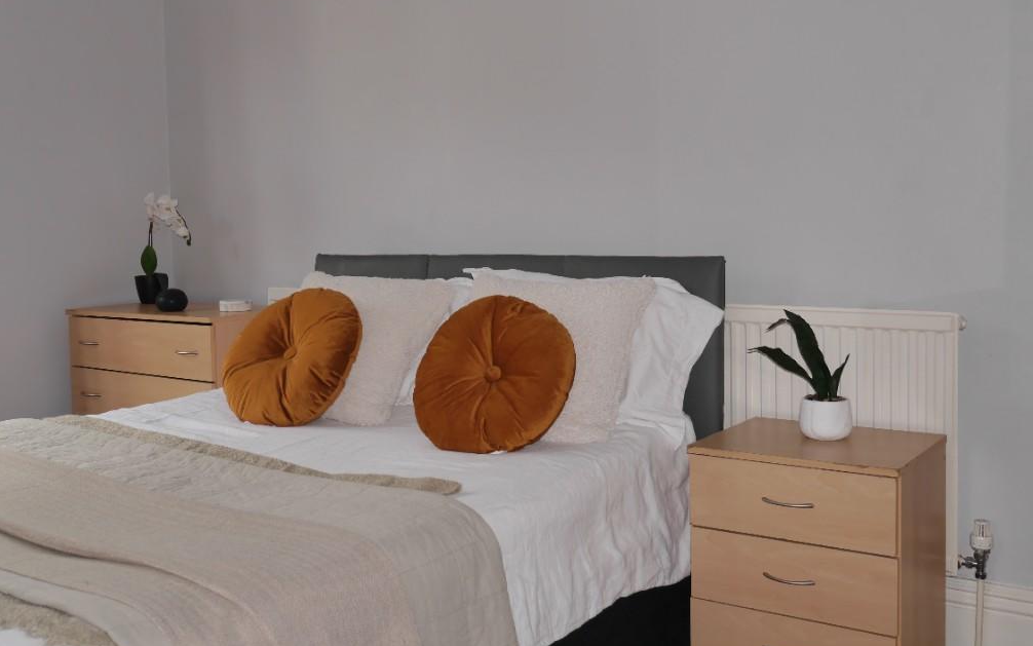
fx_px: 1154
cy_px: 263
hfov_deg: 48.2
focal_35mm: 41
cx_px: 524
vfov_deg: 31.2
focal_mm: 19
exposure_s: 1/125
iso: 200
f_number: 4.1
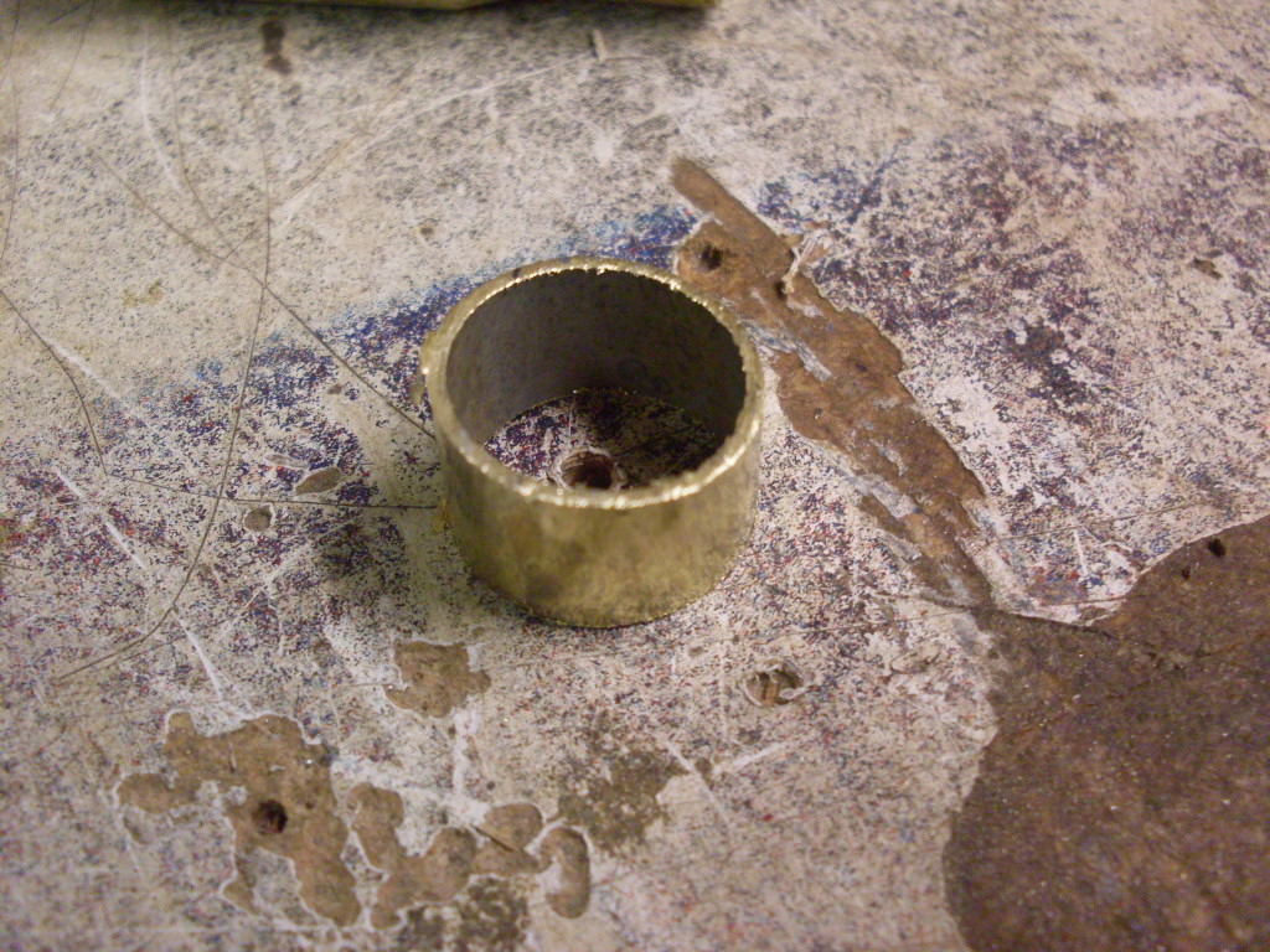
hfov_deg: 49.0
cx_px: 635
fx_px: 1394
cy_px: 476
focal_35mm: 38
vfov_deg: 37.7
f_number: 2.8
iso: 200
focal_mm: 6.3
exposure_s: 1/20
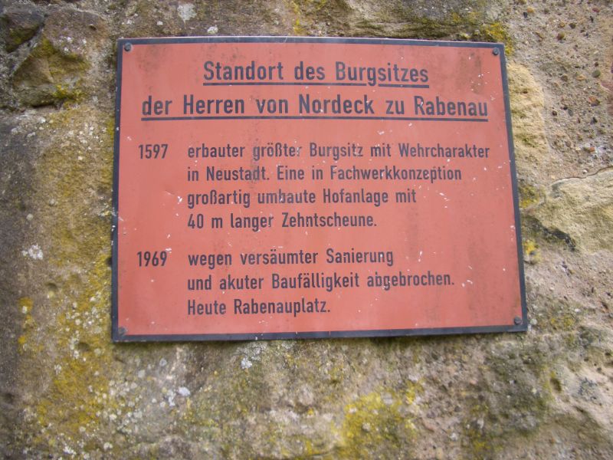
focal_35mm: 35
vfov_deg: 40.7
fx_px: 620
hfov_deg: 52.6
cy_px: 230
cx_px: 306
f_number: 2.6
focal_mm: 5.8
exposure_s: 1/160
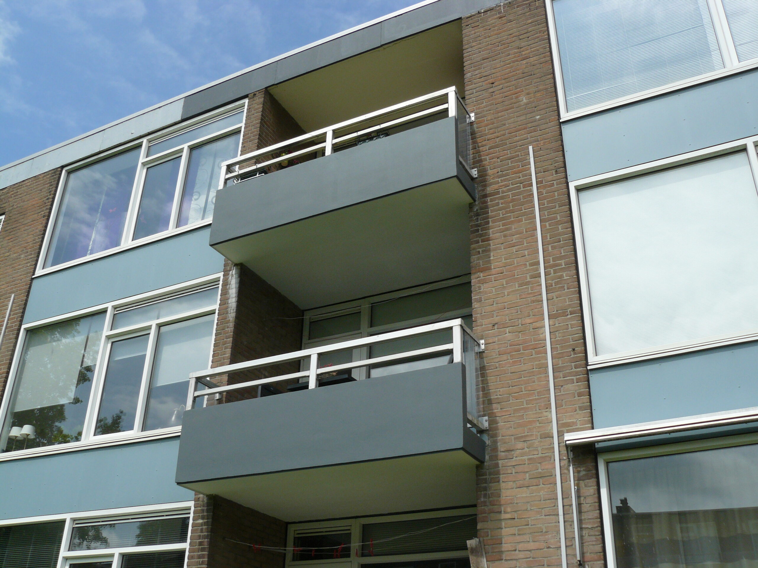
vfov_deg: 39.7
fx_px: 788
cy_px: 284
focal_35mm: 36
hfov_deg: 51.4
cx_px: 379
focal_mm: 6
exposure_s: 1/500
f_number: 5.6
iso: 100
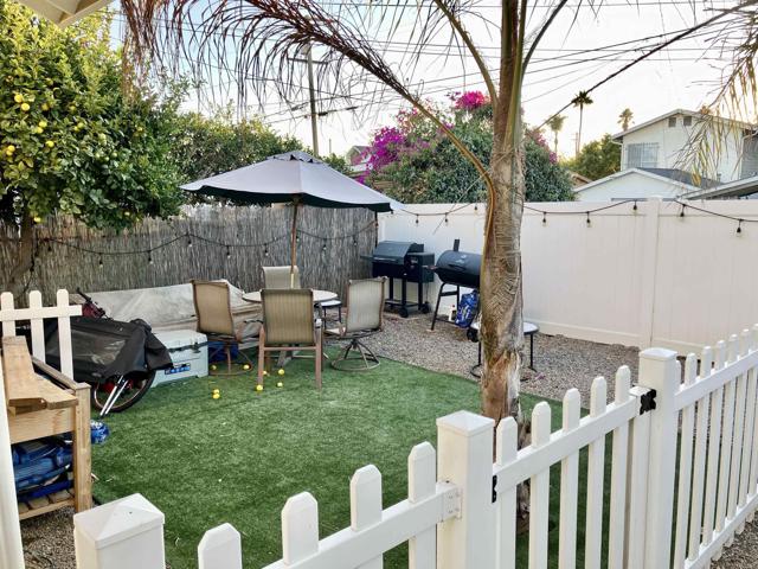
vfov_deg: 49.7
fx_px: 613
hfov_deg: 63.4
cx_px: 379
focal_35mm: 28
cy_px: 284
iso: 32
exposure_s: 1/121
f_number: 1.8
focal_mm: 3.99
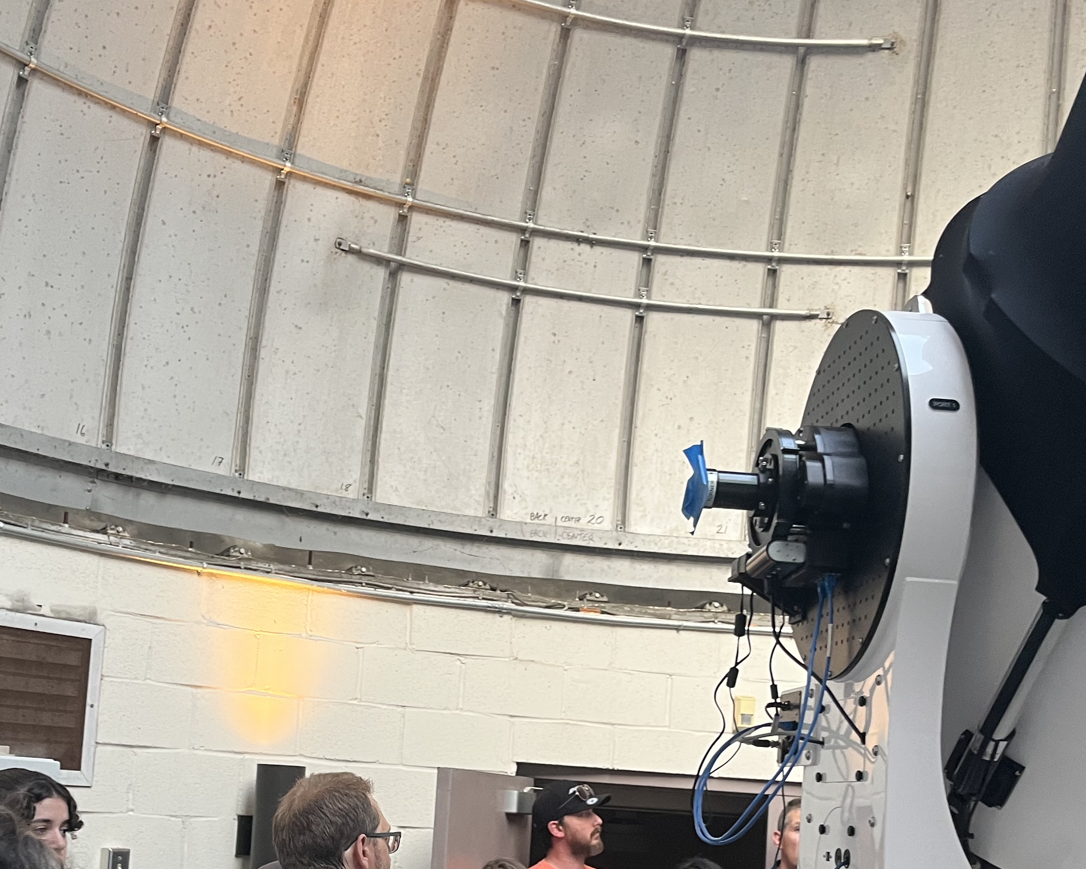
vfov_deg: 31.9
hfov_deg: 40.1
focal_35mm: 46
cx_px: 432
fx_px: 1479
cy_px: 690
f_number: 1.6
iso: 160
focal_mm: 5.1
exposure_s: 1/60
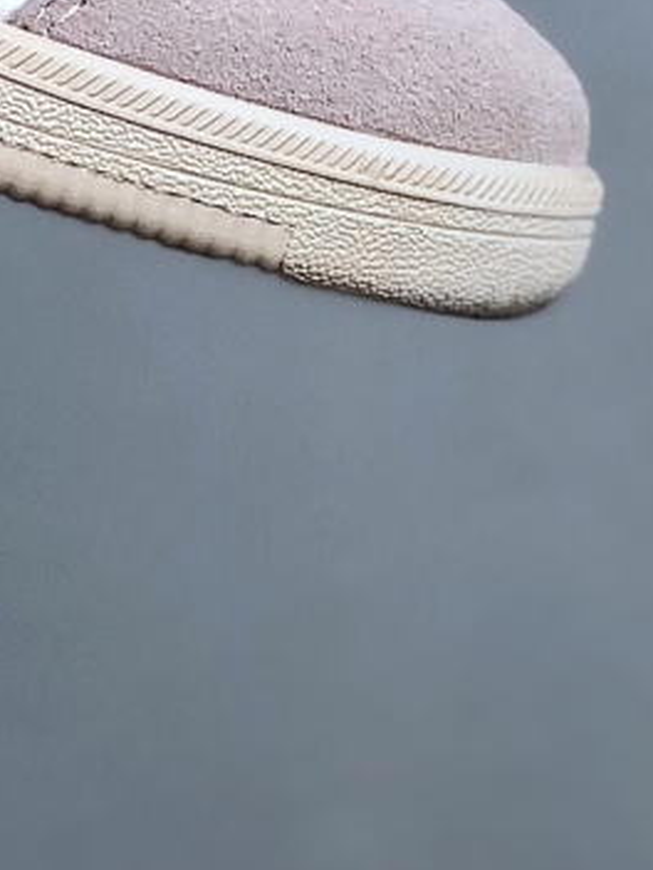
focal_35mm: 233
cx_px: -606
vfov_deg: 8.3
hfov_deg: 6.2
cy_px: -524
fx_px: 5860
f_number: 2.8
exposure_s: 1/100
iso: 25
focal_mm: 6.6
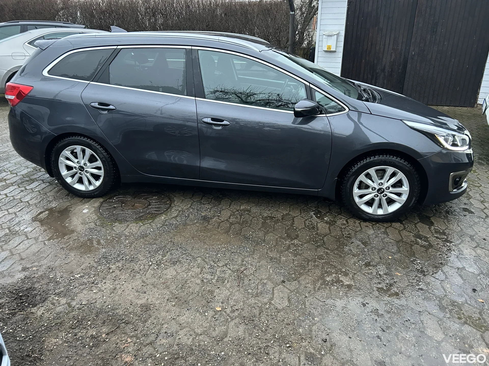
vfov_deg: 53.1
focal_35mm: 26
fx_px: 367
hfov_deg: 67.3
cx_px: 244
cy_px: 183
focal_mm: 5.7
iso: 320
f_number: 1.5
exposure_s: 1/60
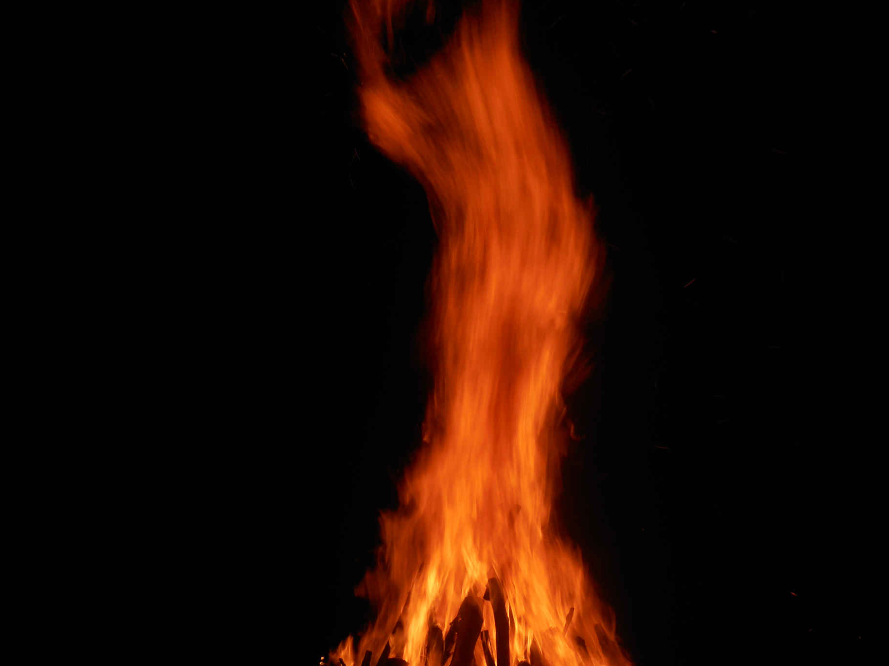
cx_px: 445
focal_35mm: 59
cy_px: 559
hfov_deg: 32.7
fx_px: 1515
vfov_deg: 24.3
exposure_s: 1/40
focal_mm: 7.9
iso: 80
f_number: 4.7
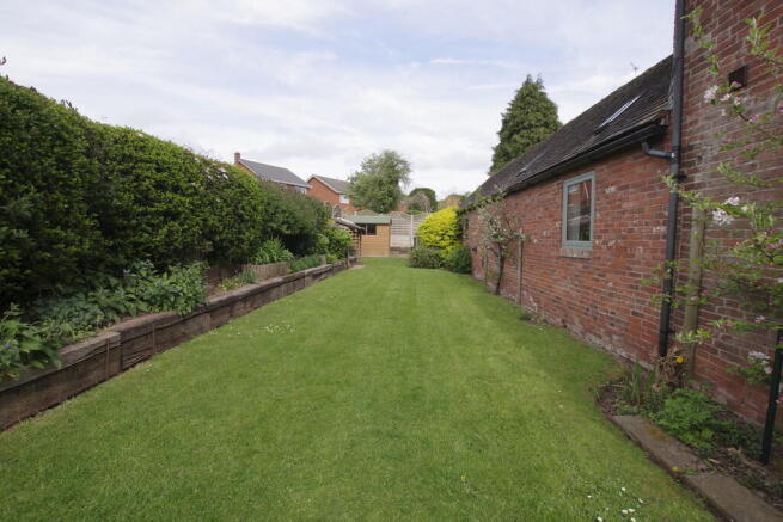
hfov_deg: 100.4
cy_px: 261
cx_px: 392
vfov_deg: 77.4
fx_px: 326
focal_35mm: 15
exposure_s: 1/200
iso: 200
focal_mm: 10
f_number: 7.1
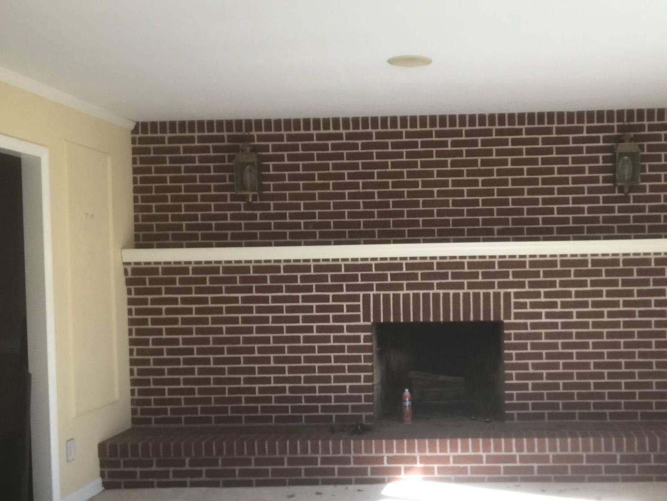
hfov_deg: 42.4
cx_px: 437
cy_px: 302
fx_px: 848
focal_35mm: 44
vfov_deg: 32.8
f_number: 2.2
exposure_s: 1/120
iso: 32
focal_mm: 2.9
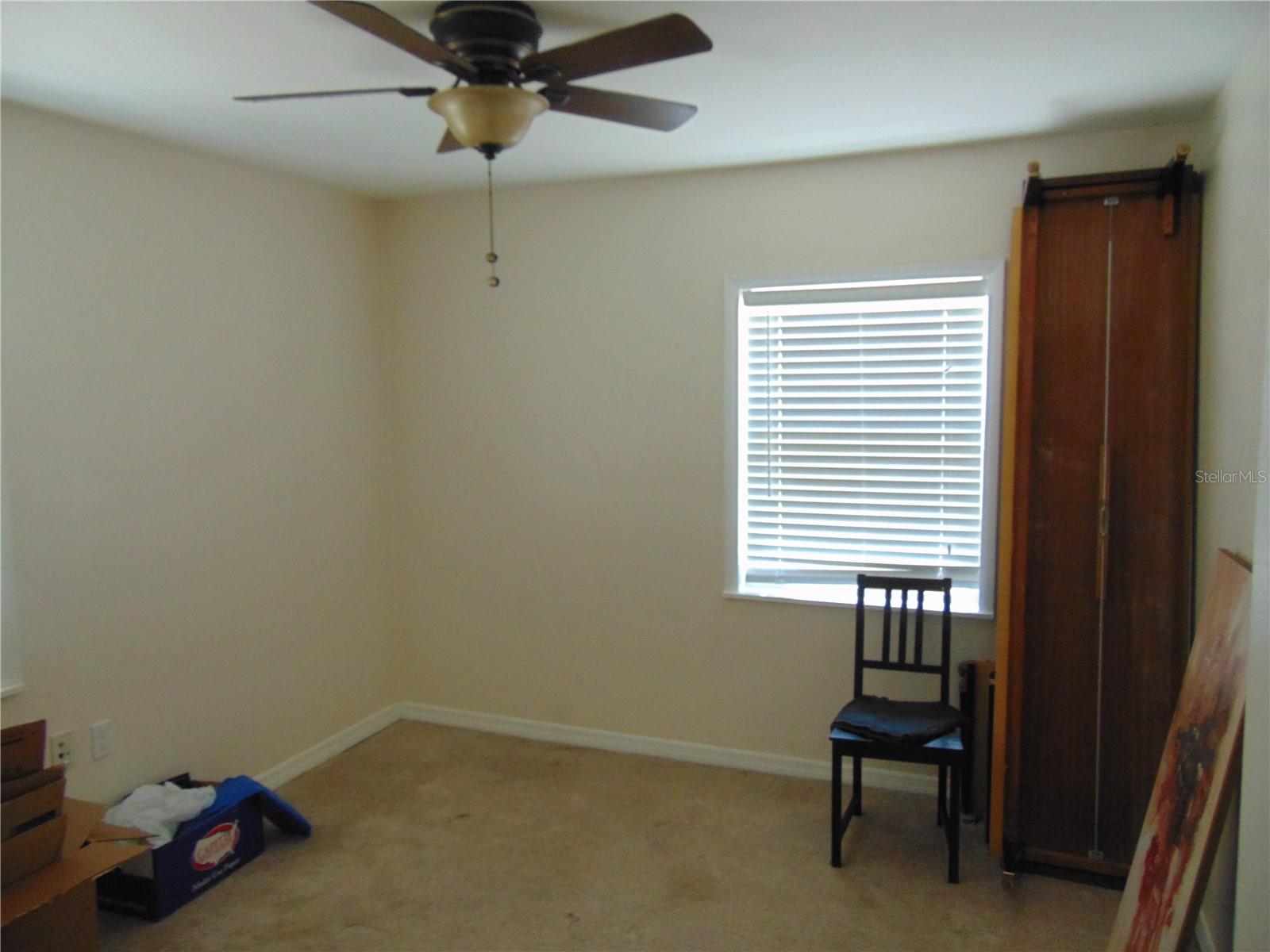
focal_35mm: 25
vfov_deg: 54.9
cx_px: 635
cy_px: 476
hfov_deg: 69.4
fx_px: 917
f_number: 3
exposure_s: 1/30
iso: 320
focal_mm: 4.5
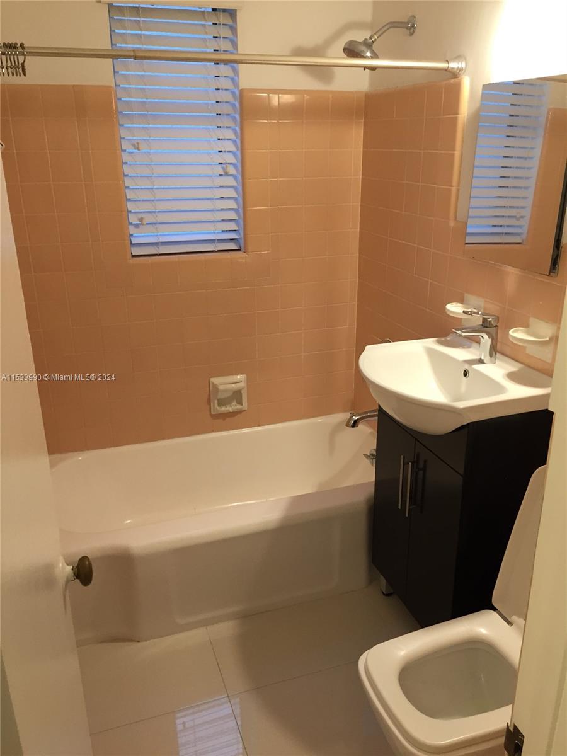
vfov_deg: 61.7
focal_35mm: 29
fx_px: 633
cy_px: 378
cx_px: 284
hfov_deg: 48.2
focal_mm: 4.15
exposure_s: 1/30
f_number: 2.2
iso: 50
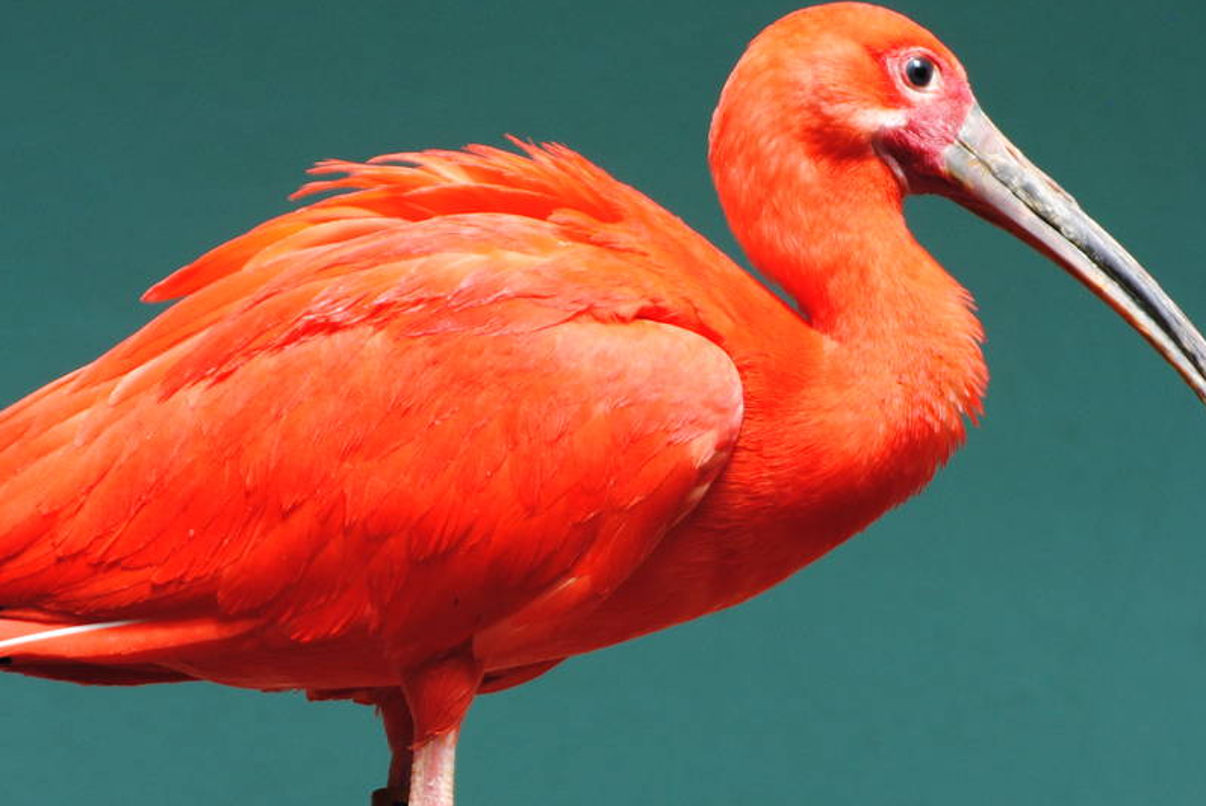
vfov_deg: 5.3
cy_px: 468
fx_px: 8684
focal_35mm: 259
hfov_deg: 7.9
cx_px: 629
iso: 200
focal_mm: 86
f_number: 5
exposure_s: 1/400
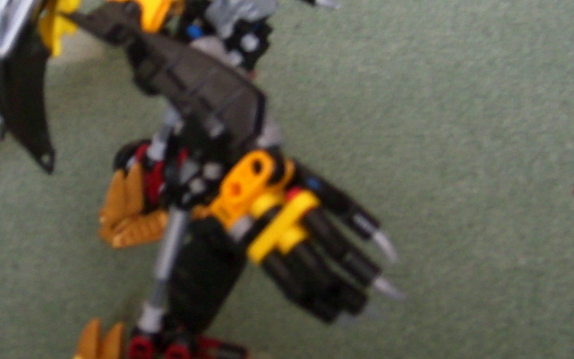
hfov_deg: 24.5
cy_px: 98
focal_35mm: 83
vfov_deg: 15.7
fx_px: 1299
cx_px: 118
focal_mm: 5.99
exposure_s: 1
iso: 50
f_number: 2.8
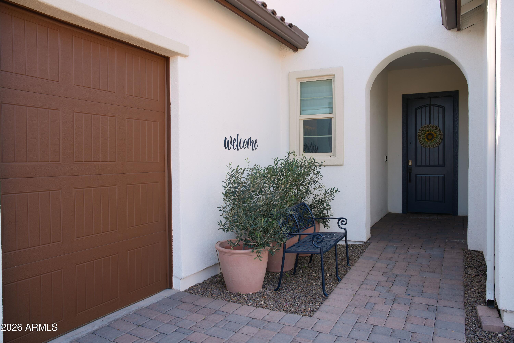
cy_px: 172
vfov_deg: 46.4
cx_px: 257
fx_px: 400
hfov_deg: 65.5
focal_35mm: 28
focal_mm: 28
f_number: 4.5
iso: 100
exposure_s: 1/125
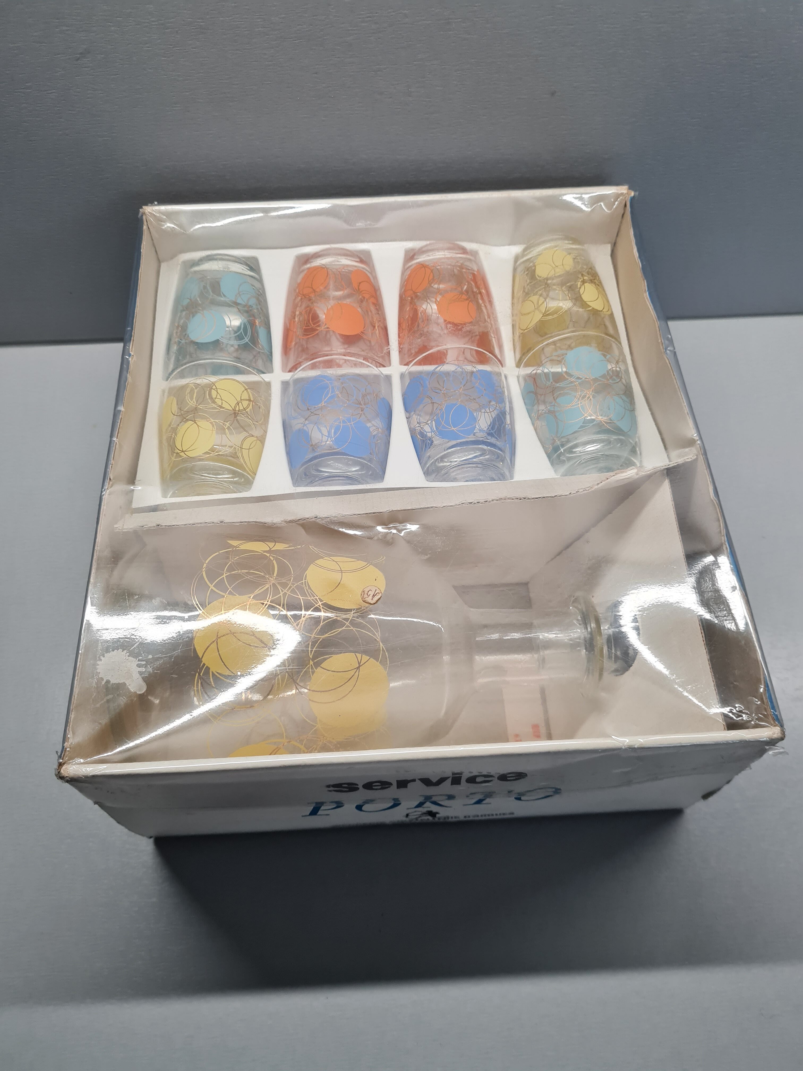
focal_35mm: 26
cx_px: 402
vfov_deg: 67.3
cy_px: 536
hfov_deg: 53.1
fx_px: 804
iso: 125
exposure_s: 1/100
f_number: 1.8
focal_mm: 5.4
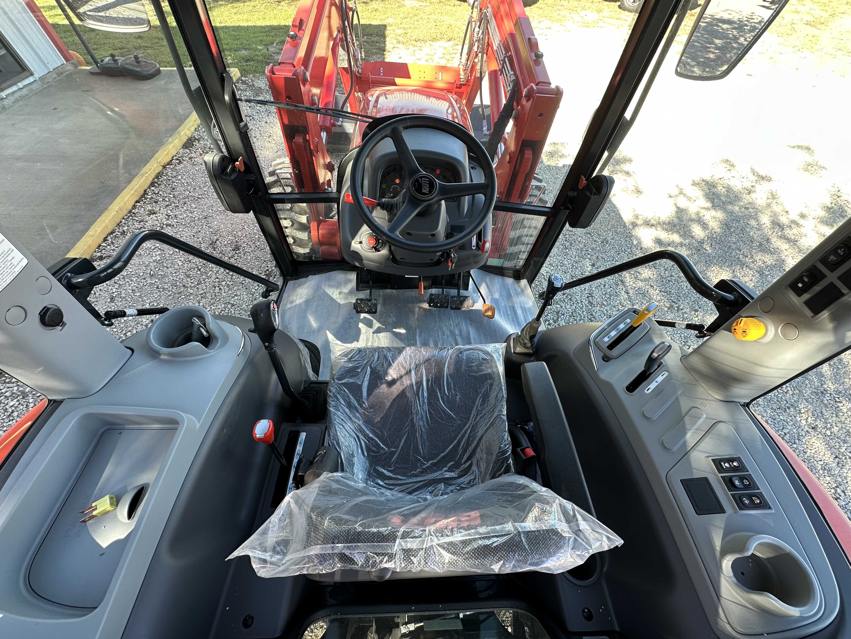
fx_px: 344
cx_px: 426
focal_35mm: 14
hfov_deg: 102.1
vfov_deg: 85.7
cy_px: 320
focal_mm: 2.22
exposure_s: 1/99
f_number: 2.2
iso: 64
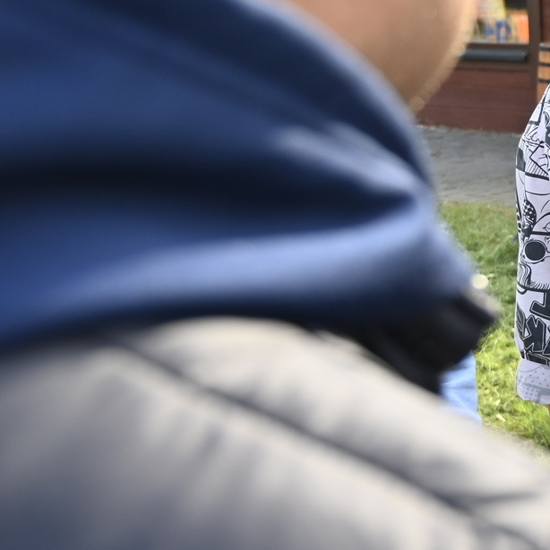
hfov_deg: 16.8
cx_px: 996
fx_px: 1528
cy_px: 208
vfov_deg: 20.4
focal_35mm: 85
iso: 160
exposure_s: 1/320
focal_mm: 24
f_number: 4
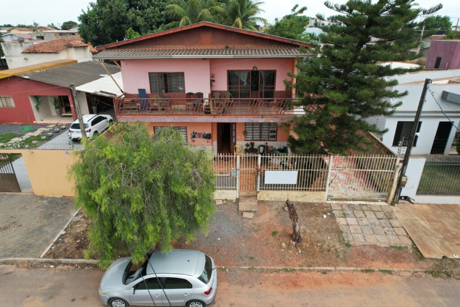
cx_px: 230
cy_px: 154
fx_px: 281
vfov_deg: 57.2
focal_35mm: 22
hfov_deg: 78.6
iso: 140
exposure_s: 1/1000
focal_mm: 8.38
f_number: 2.8
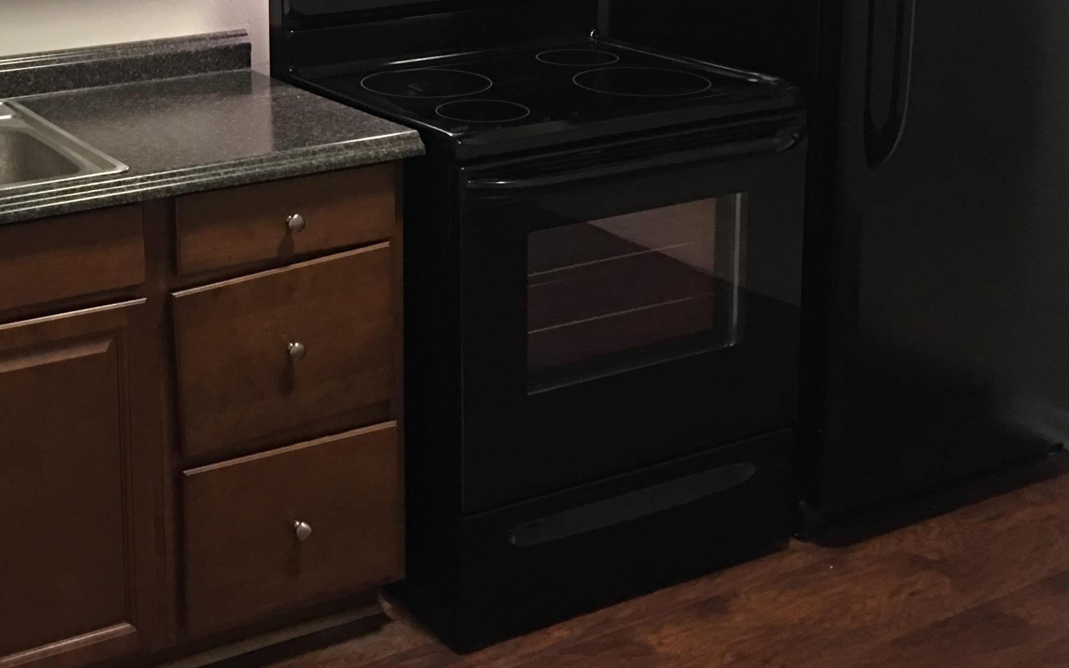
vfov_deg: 23.9
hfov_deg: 37.3
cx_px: 190
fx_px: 1515
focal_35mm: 52
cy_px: 18
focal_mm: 4.15
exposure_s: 1/4
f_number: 2.2
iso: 64
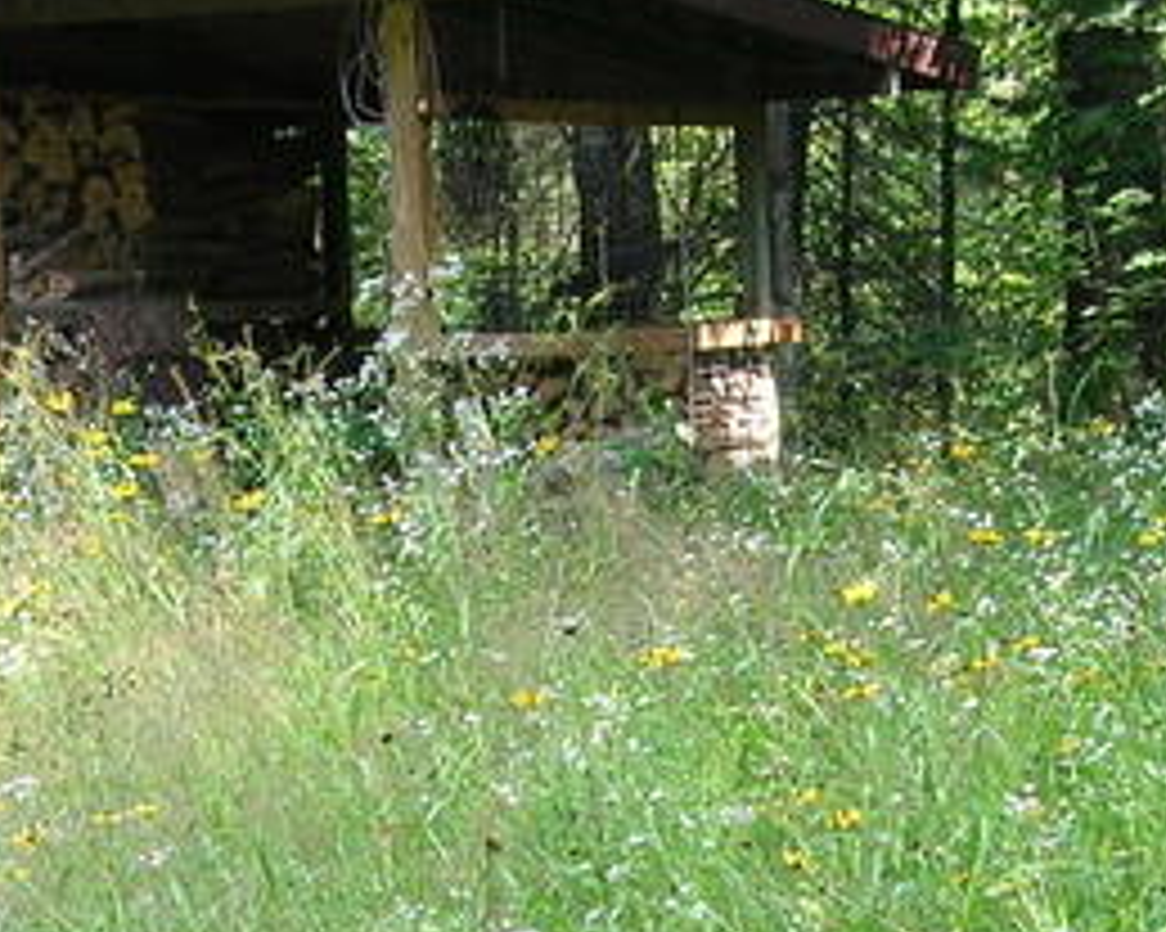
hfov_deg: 15.8
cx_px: 545
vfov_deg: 12.6
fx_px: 4209
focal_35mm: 122
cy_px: 741
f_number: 2.7
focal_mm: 6
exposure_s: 1/63.1
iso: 50
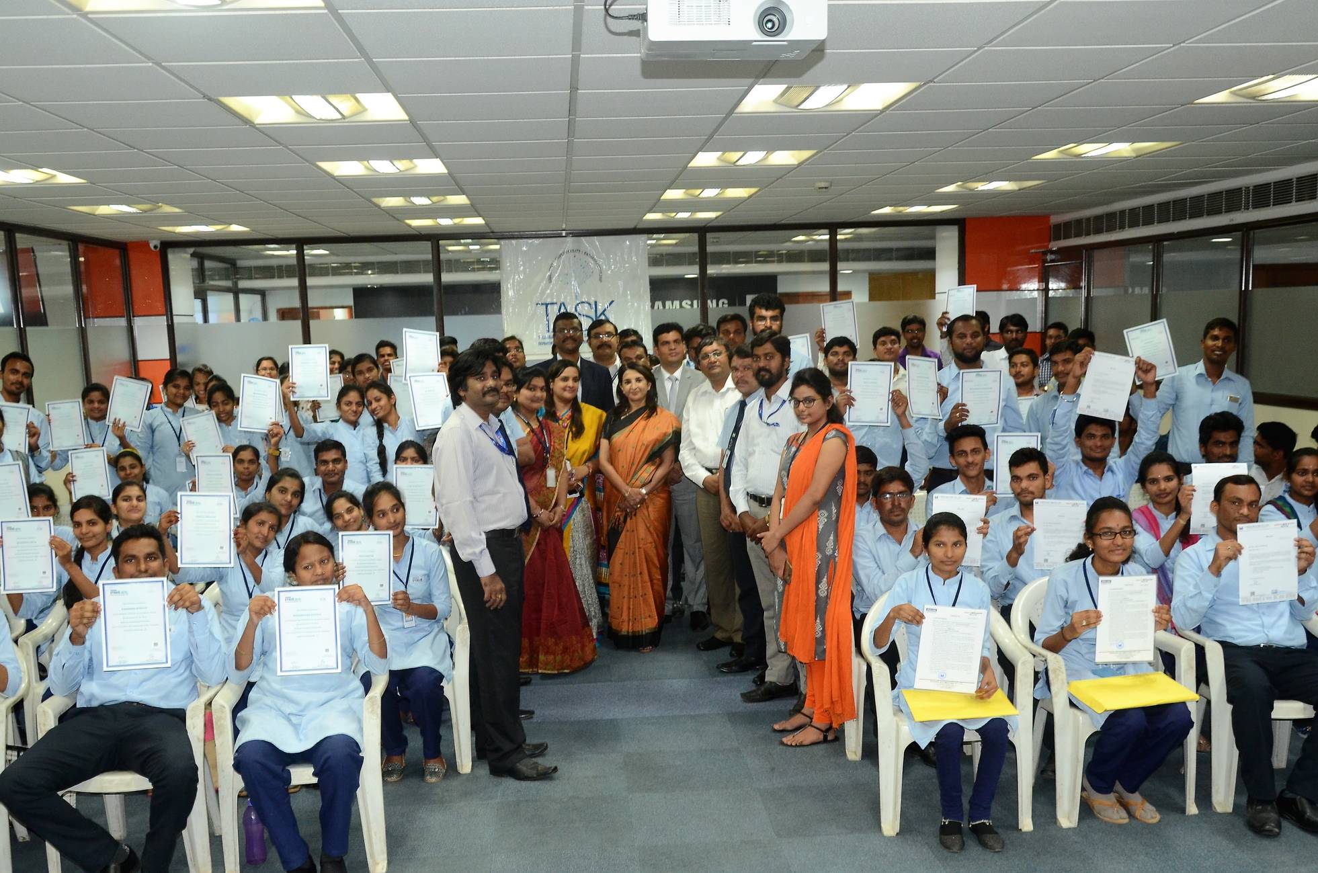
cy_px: 436
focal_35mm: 27
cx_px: 659
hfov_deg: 67.5
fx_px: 986
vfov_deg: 47.7
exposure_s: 1/40
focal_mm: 18
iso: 800
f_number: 3.5
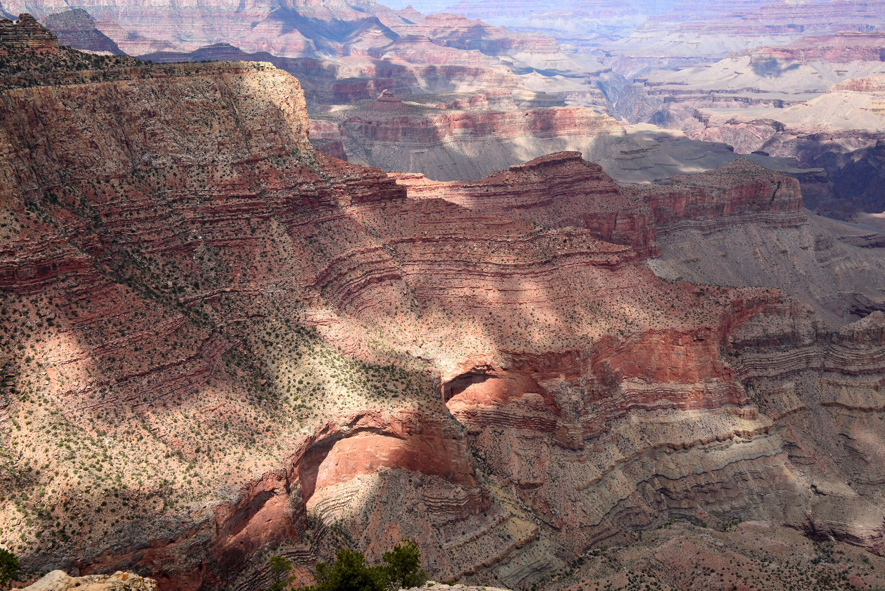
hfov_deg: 54.4
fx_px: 861
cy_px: 296
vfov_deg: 37.9
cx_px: 442
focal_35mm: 35
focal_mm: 35
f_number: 13
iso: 100
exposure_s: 1/100
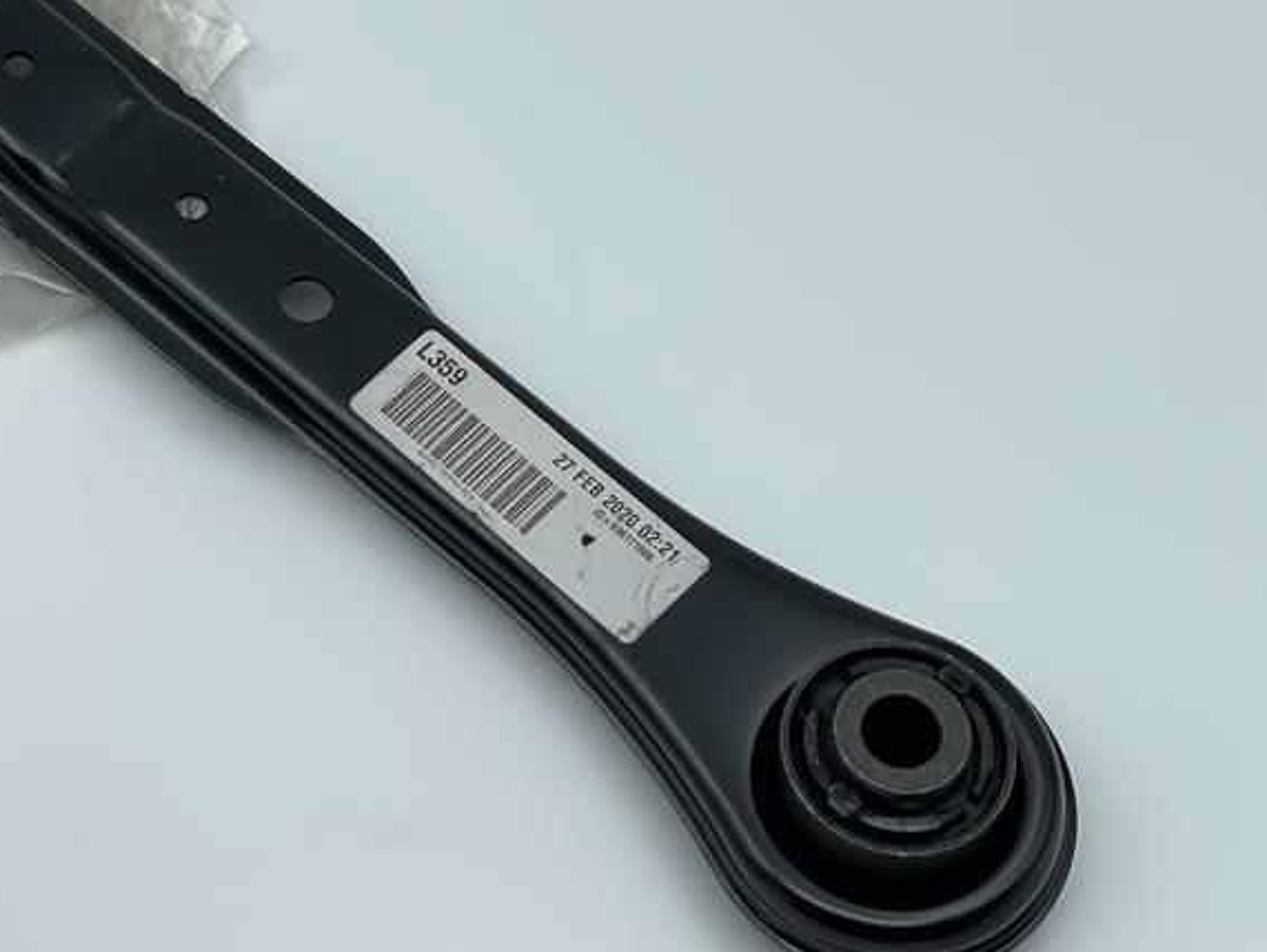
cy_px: 226
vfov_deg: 13.2
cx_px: 224
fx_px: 4102
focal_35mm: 112
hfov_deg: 17.4
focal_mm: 7.5
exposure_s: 1/191
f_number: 2.2
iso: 20
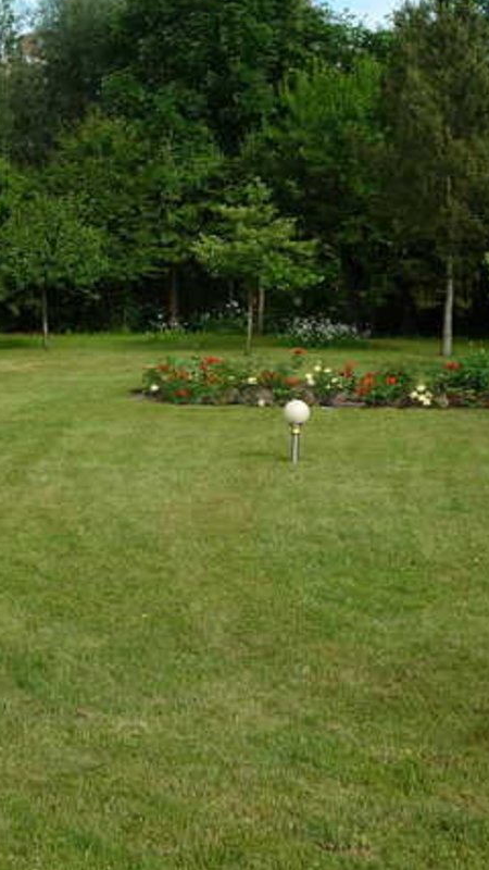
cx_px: 142
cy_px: 388
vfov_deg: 31.4
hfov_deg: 17.9
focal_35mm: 67
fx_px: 1544
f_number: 3.4
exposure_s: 1/640
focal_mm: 5
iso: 100
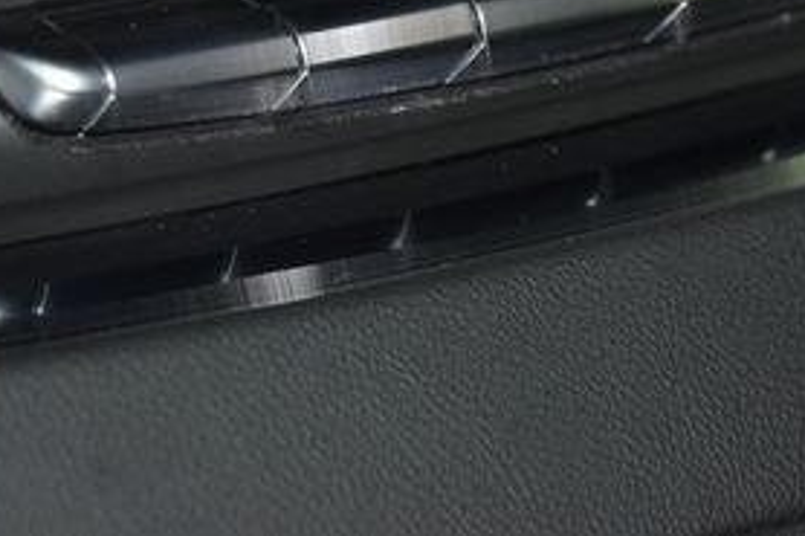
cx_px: 515
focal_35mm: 242
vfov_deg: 5.6
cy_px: -77
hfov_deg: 8.5
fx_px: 5408
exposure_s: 1/25
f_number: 4.5
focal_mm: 70
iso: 1600
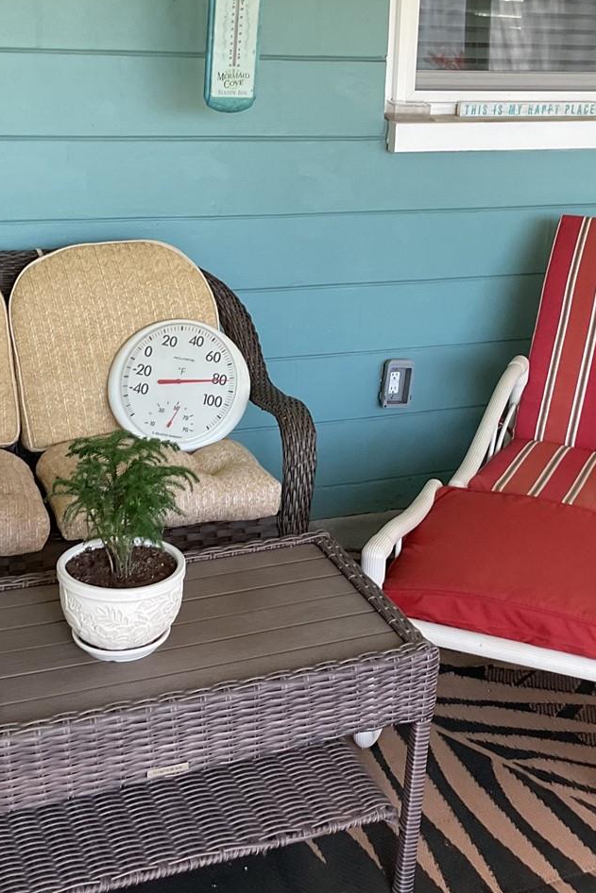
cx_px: 369
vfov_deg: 38.8
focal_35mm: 51
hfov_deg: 26.4
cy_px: 409
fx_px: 1266
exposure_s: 1/120
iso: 64
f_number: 1.8
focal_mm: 3
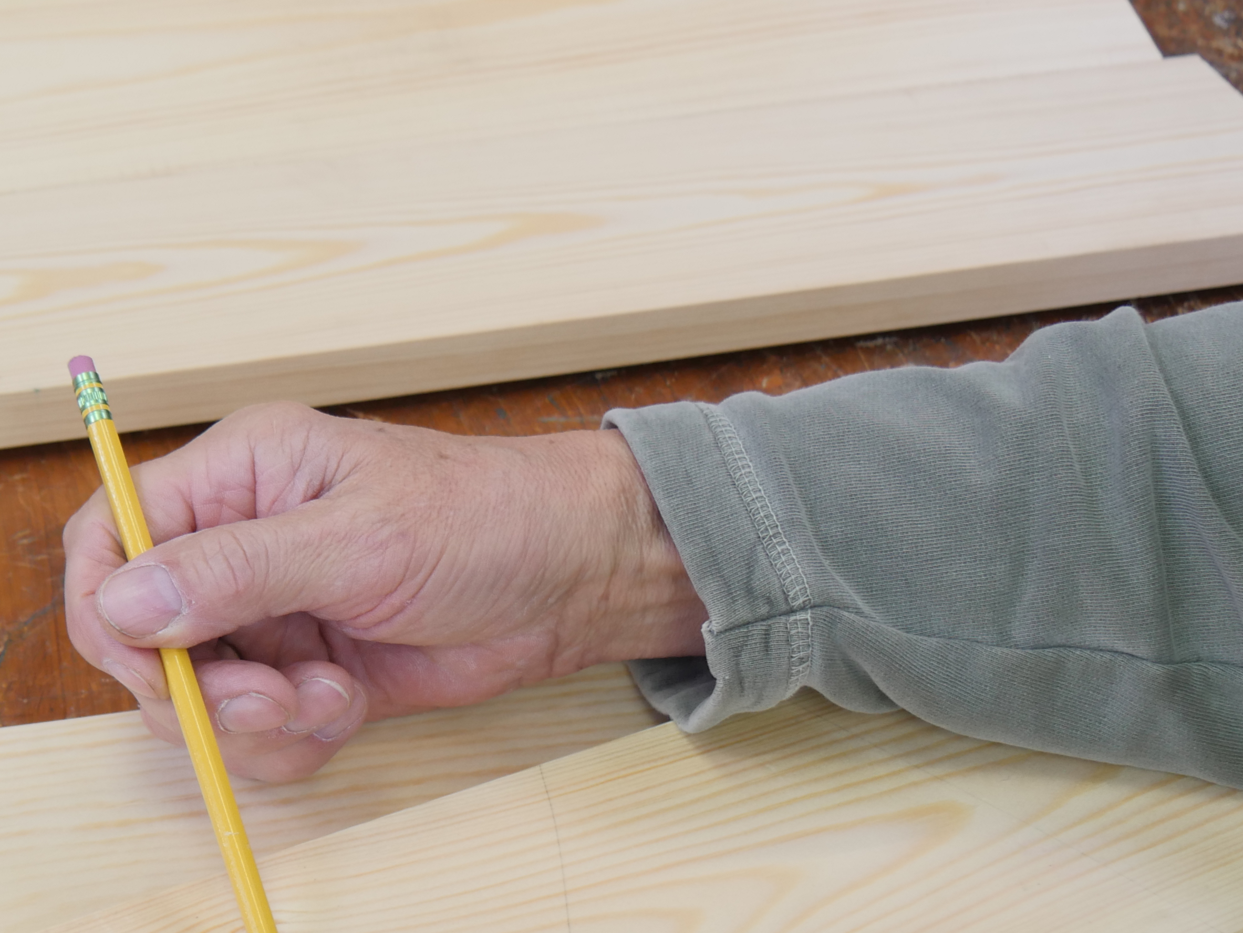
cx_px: 200
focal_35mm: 74
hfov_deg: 25.7
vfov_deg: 19.8
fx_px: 2657
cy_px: 693
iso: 320
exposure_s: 1/60
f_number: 3.8
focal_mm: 19
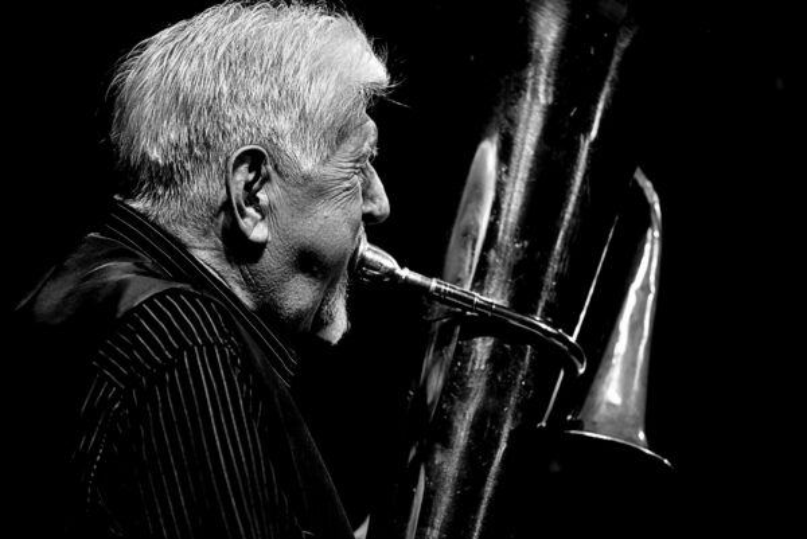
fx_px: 4486
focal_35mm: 200
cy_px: 270
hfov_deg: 10.3
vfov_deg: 6.9
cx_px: 404
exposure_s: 1/250
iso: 1000
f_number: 2.8
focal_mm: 200
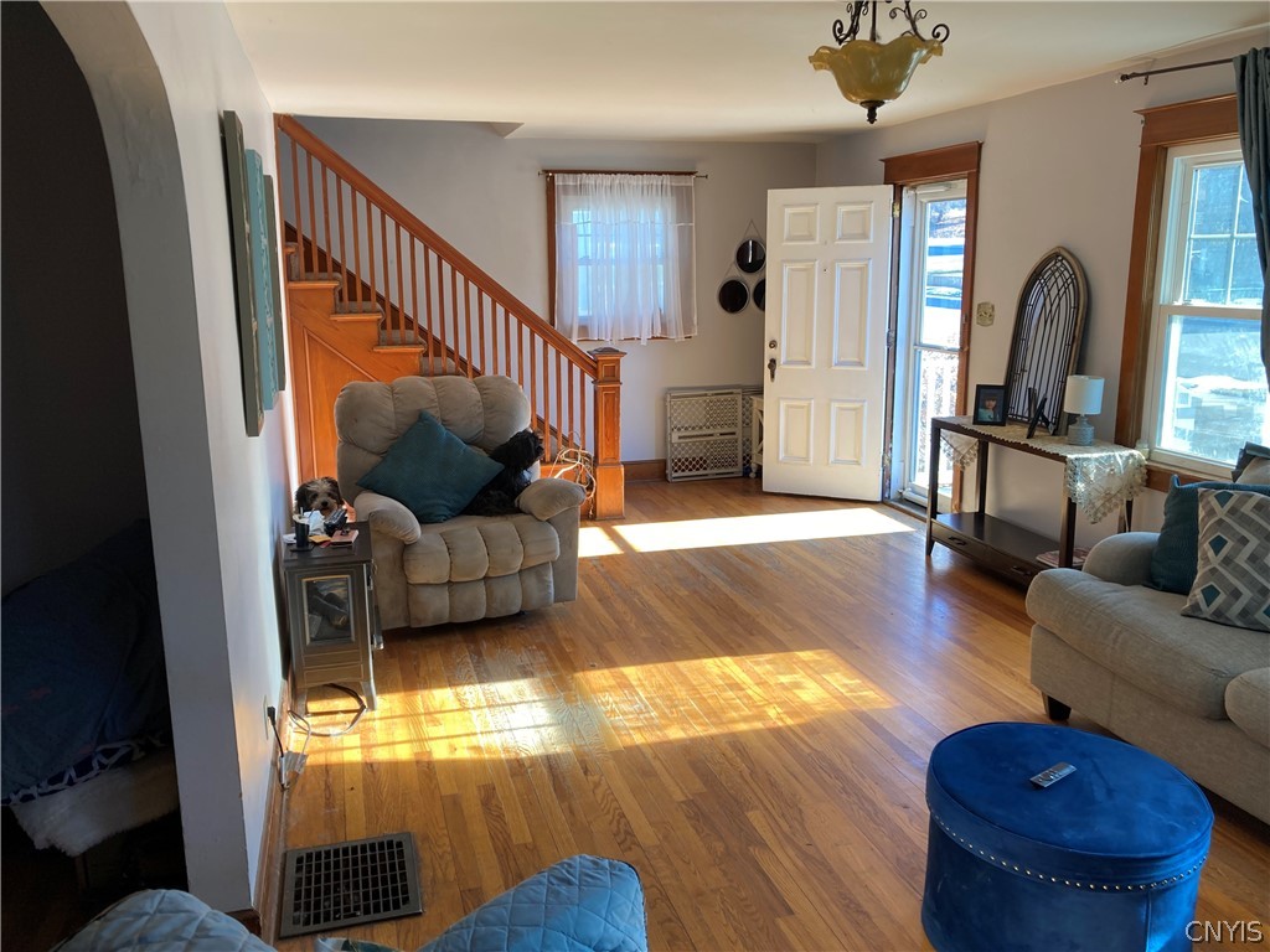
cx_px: 635
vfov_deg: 49.7
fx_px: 1027
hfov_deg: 63.4
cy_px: 476
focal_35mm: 28
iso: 40
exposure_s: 1/120
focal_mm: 3.99
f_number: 1.8
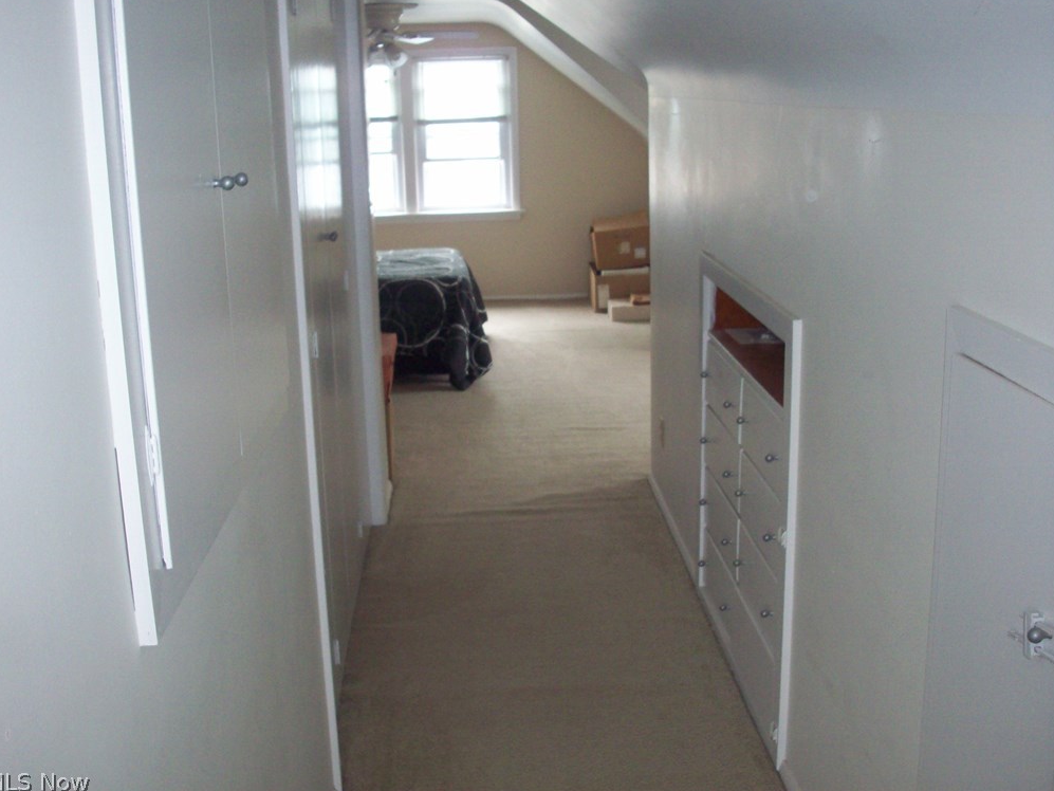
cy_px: 393
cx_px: 520
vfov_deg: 37.7
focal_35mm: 38
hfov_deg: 49.0
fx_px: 1157
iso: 160
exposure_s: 1/45
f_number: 2.8
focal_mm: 6.2
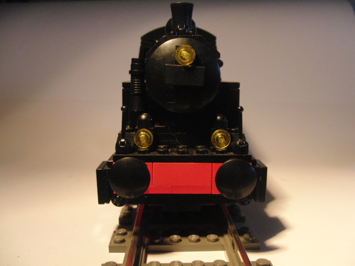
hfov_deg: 50.1
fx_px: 379
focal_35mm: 37
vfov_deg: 38.7
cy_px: 133
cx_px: 178
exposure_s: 1/60
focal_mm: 6.42
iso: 400
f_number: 3.6
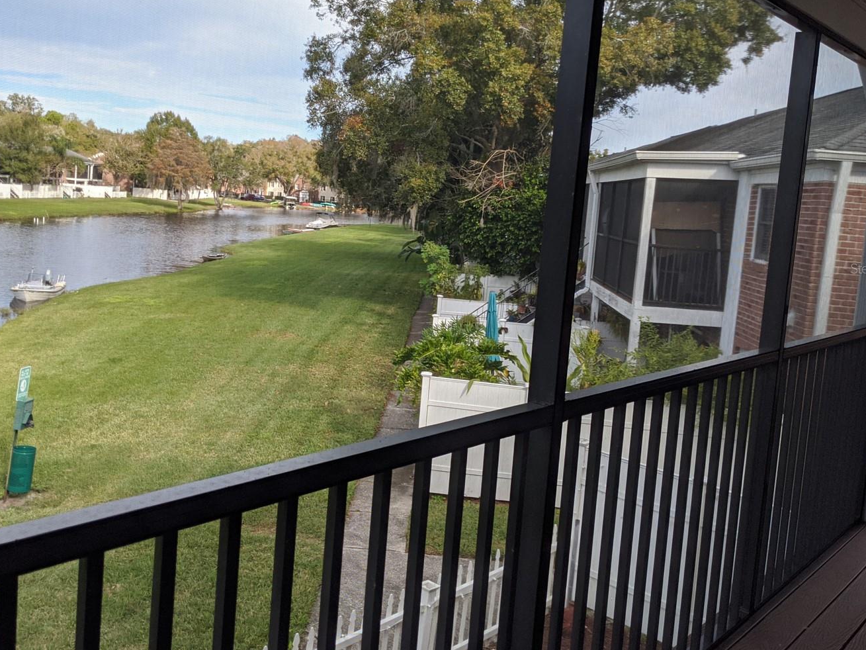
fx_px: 826
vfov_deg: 42.8
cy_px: 268
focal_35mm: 33
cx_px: 384
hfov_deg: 55.2
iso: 83
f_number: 1.73
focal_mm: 4.38
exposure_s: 1/1466
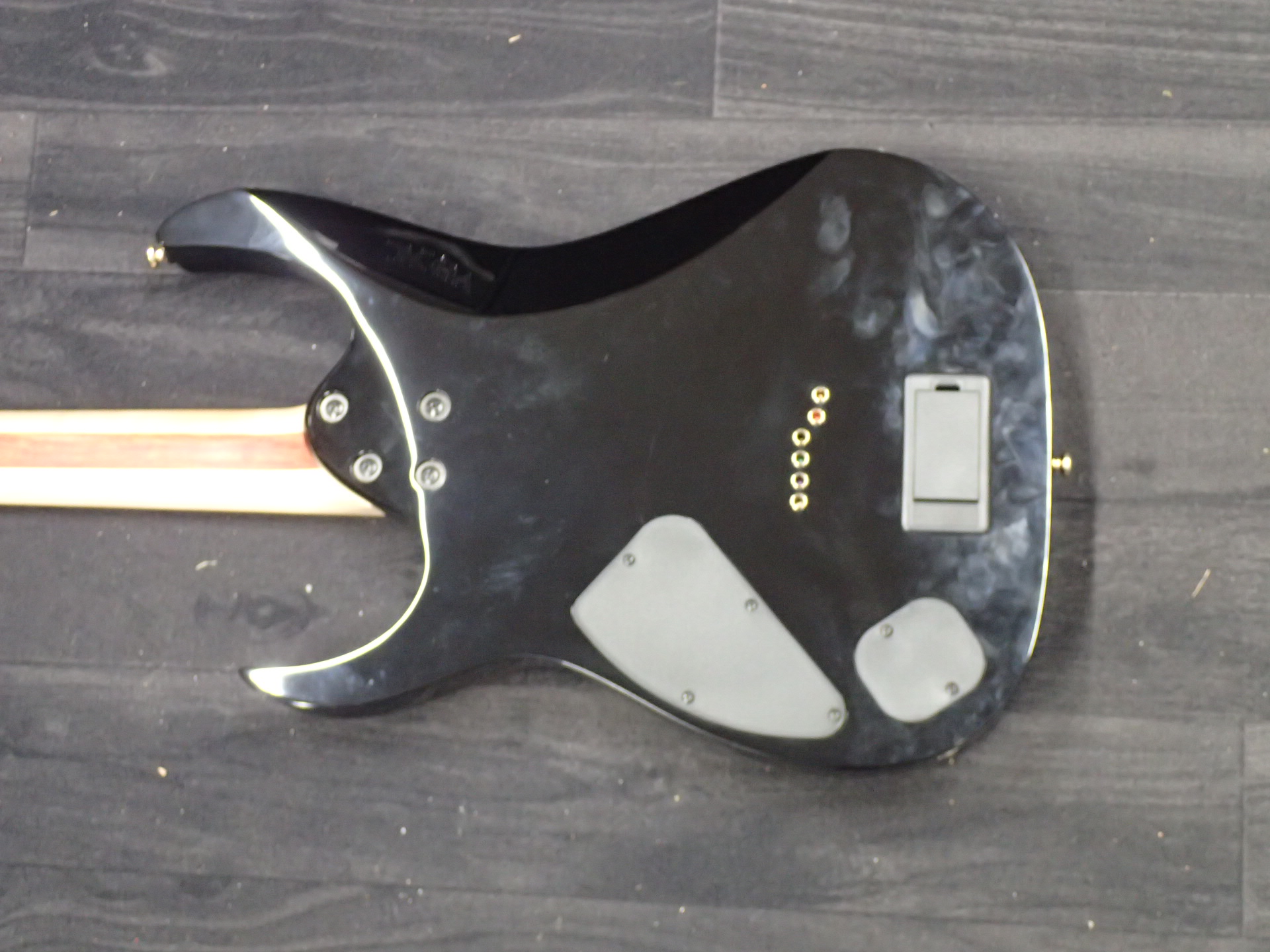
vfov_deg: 27.5
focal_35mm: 53
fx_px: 1944
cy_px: 476
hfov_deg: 36.2
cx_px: 635
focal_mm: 9.61
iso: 800
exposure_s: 1/25
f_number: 3.4
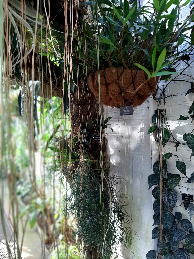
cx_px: 97
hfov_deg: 53.1
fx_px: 194
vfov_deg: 67.3
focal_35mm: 26
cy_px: 130
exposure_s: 1/50
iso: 50
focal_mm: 3.93
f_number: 1.7
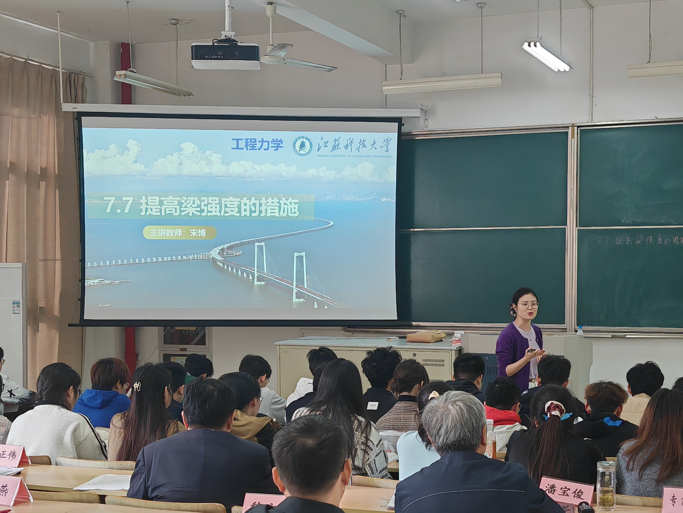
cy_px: 320
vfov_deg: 24.7
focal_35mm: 59
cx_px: 391
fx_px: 1164
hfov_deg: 32.6
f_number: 1.6
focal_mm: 7.62
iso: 200
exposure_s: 1/100
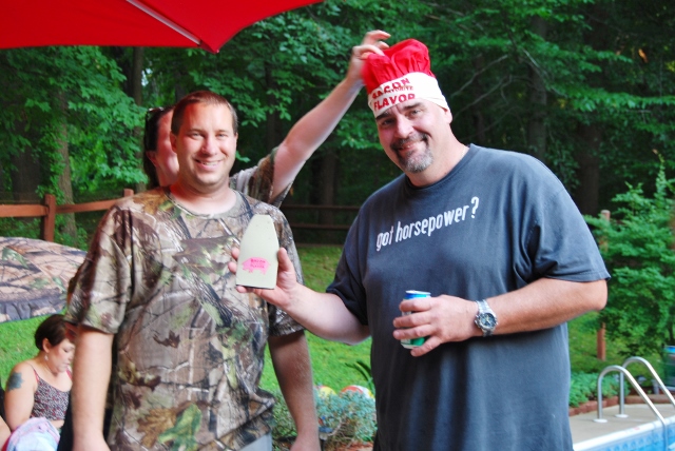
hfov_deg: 31.9
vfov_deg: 21.6
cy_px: 226
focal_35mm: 63
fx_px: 1182
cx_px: 338
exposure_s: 1/30
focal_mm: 42
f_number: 5.3
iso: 220
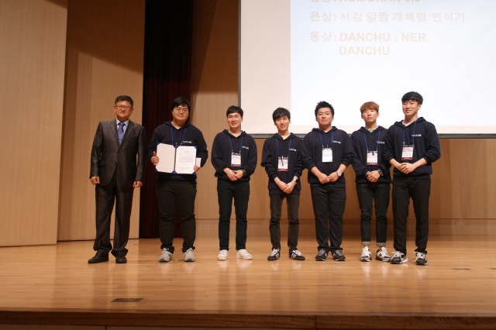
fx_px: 413
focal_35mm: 30
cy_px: 165
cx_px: 248
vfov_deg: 43.6
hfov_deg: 62.0
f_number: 3.5
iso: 250
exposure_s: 1/40
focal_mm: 20
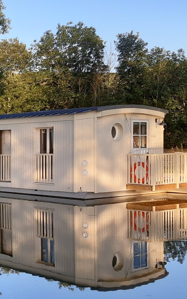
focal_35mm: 43
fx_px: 351
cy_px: 164
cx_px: -7
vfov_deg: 46.2
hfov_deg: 27.8
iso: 40
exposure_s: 1/442
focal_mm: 3.92
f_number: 1.7
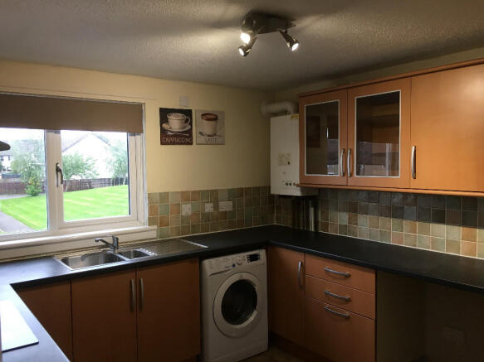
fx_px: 405
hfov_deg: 61.7
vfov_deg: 48.2
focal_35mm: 29
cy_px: 181
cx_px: 242
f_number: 2.2
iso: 64
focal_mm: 4.15
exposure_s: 1/33
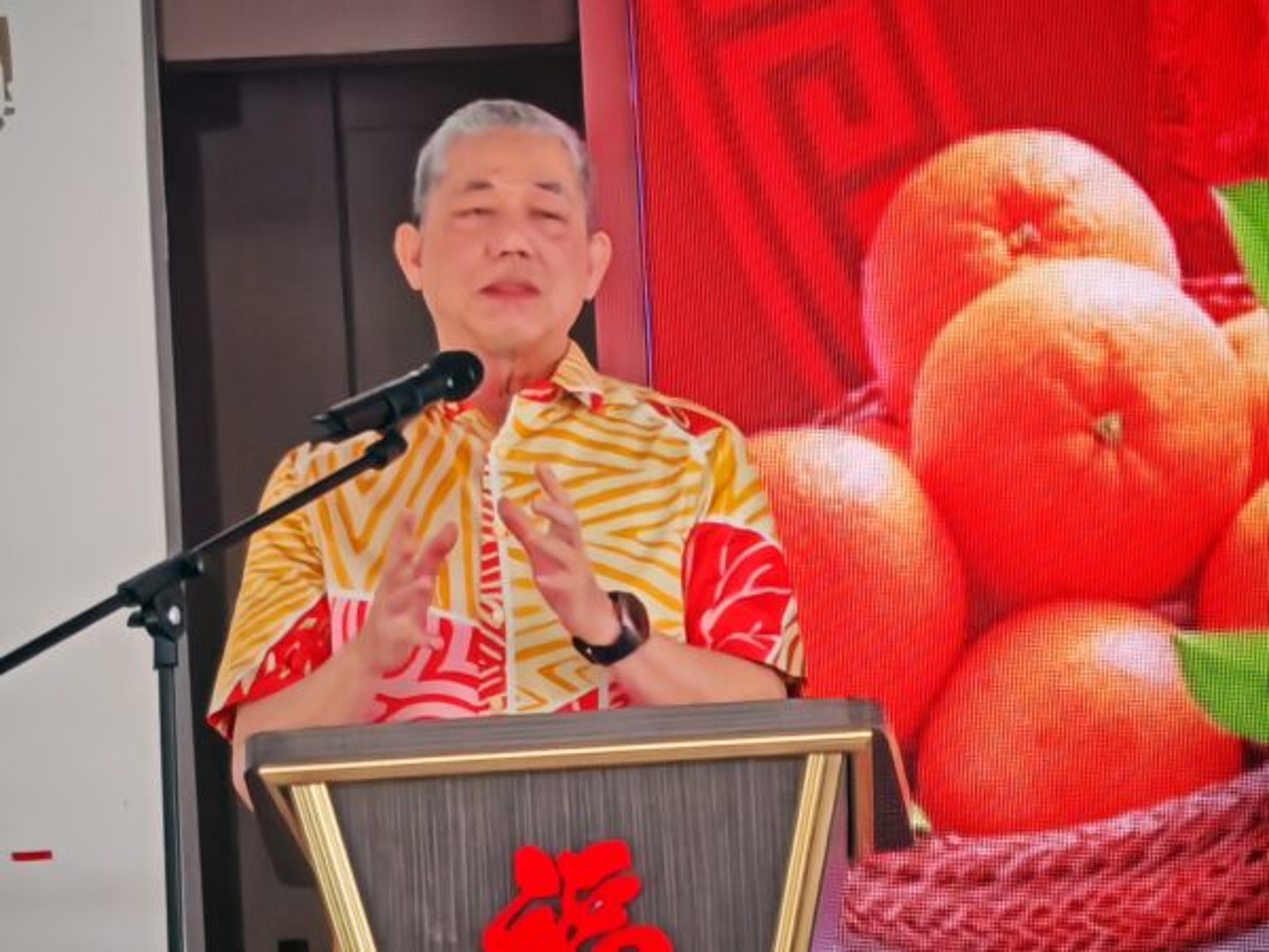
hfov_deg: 2.9
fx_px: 25222
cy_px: 476
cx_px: 634
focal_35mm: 688
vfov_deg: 2.2
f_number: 2.6
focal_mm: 15.38
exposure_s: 1/60
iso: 800
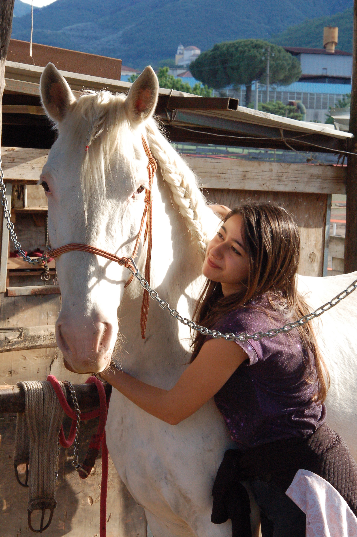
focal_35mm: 105
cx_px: 178
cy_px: 268
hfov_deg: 13.0
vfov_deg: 19.5
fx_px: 1565
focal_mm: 70
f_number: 18
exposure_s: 1/125
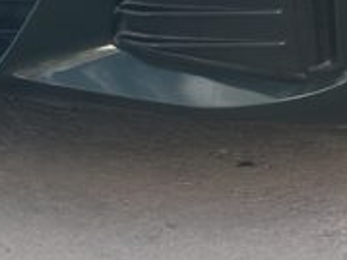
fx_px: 2755
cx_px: 364
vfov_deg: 5.3
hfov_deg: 7.2
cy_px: -281
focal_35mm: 275
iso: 80
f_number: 1.78
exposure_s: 1/1376
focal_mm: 6.86
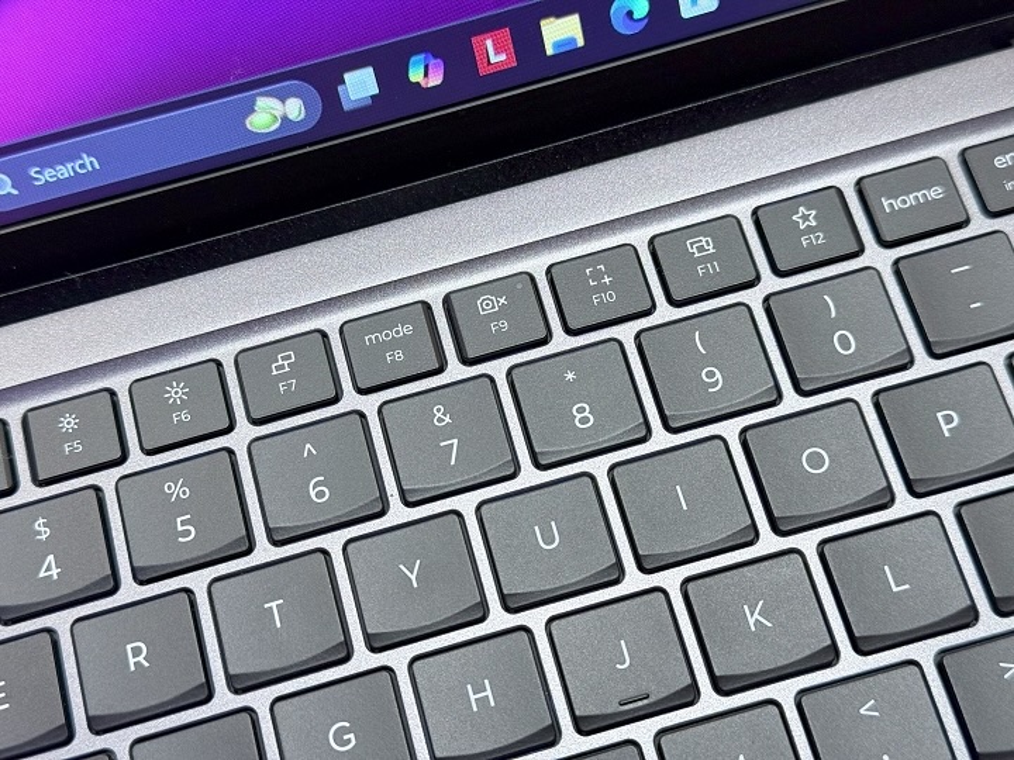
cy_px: 380
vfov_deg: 30.3
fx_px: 1406
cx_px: 507
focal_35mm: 48
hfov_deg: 39.7
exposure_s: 1/109
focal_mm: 6.76
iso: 100
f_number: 1.78
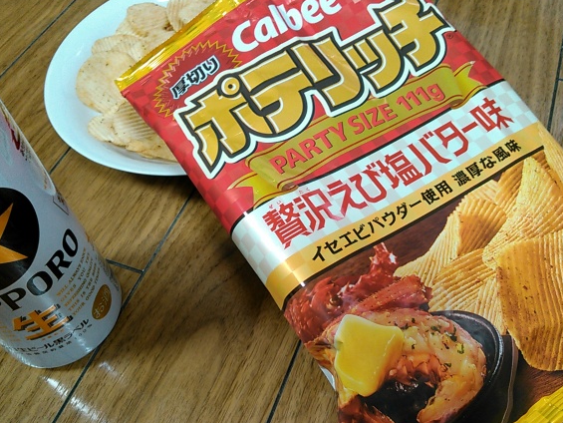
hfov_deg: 53.8
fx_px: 553
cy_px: 197
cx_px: 311
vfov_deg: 41.8
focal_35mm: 34
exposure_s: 1/16.7
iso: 400
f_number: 2.4
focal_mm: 4
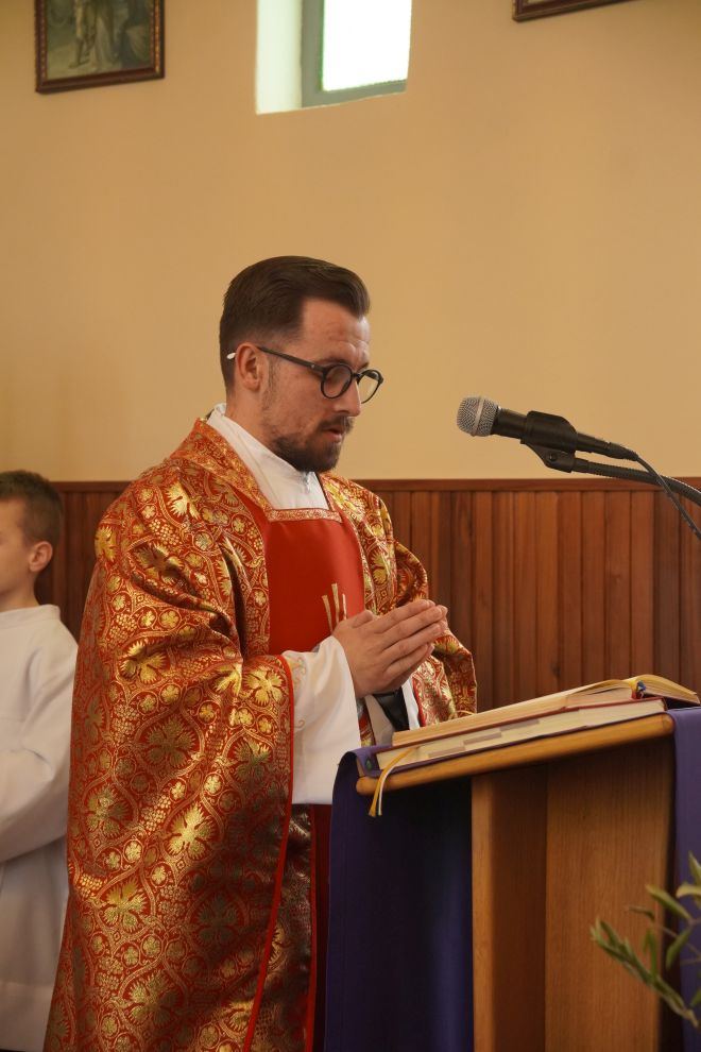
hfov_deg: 20.3
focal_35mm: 67
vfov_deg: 30.0
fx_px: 1963
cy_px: 526
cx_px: 350
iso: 1600
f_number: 4.5
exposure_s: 1/160
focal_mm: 44.8
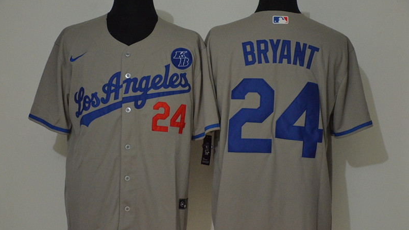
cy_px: 112
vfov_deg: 15.3
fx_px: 857
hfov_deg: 26.8
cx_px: 203
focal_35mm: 79
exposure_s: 1/50
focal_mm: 50
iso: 4000
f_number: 4.8
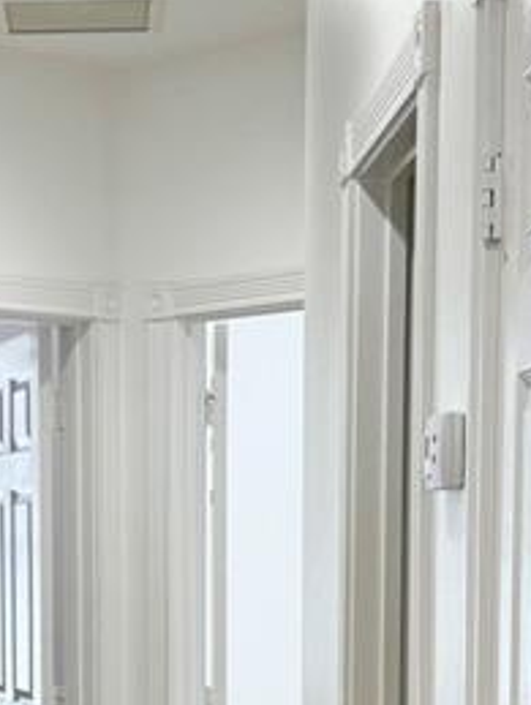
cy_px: 795
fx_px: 2265
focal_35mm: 111
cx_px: 27
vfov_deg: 17.1
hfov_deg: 13.2
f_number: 1.78
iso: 160
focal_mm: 6.76
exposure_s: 1/164
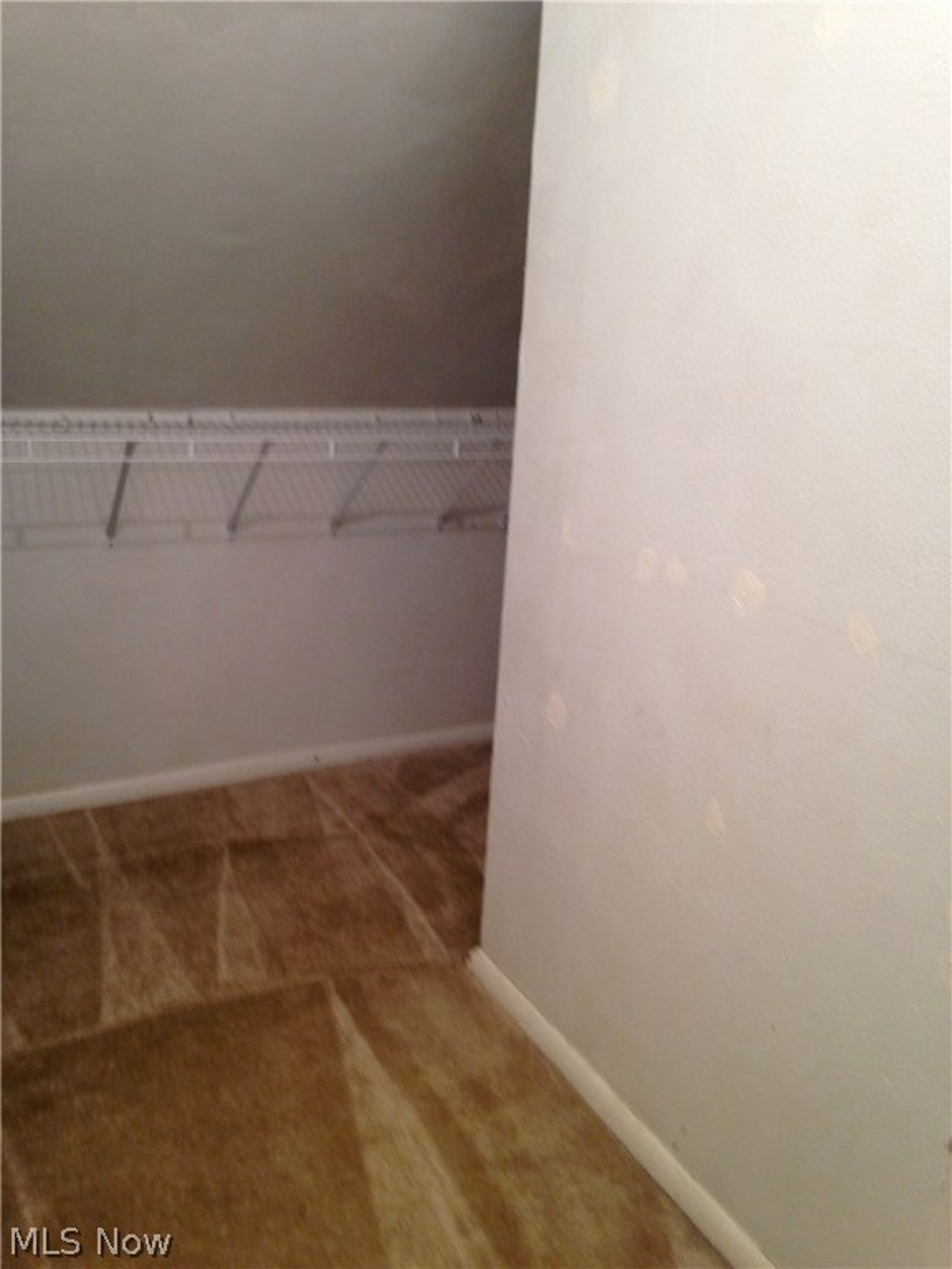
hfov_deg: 42.9
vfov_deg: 55.4
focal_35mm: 33
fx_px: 1210
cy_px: 634
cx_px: 476
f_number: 2.4
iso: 100
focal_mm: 4.12
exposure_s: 1/20
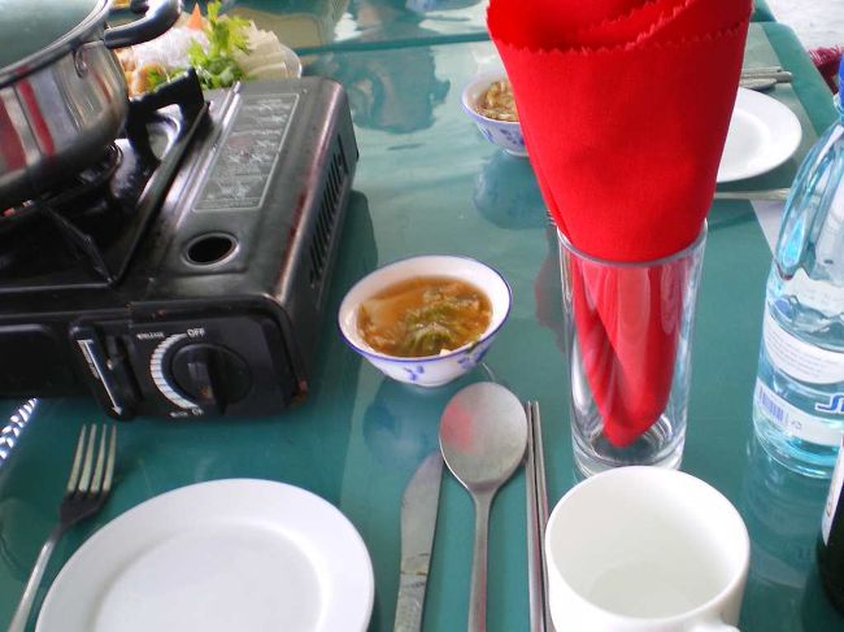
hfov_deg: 49.0
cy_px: 316
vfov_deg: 37.7
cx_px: 422
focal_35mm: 38
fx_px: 926
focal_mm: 6.3
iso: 64
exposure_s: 1/30
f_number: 3.1
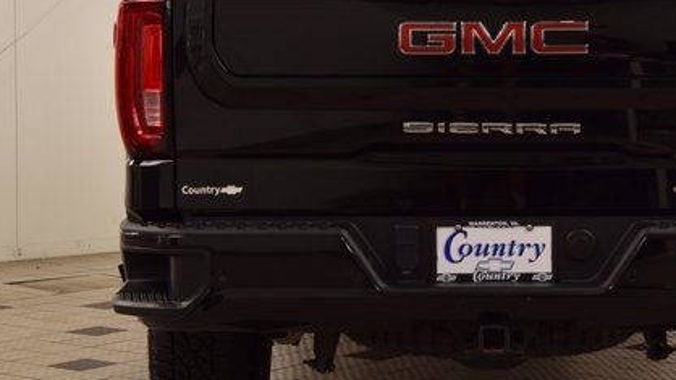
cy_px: 137
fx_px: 1810
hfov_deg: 21.0
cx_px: 493
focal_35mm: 101
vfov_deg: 12.0
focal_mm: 42
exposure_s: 1/30
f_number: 7.1
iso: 400
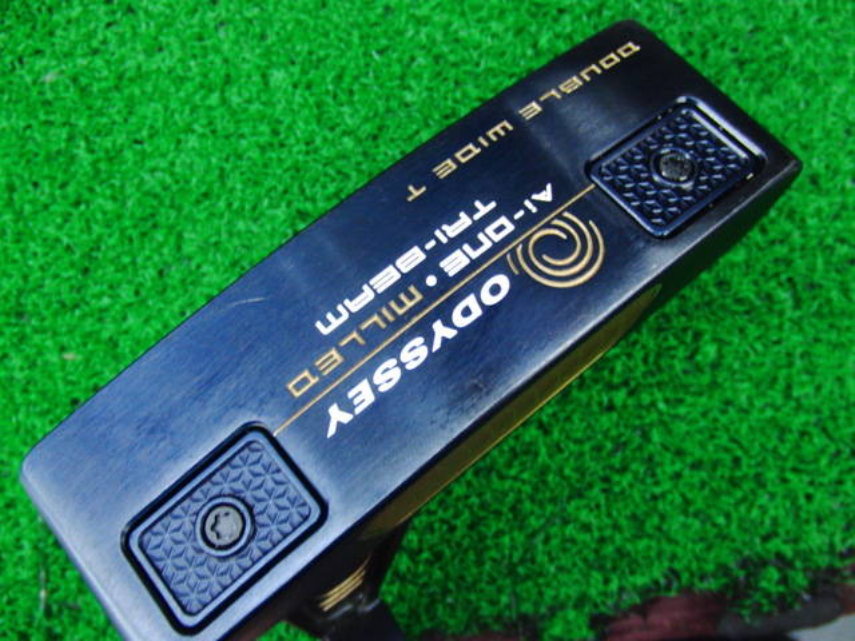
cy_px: 320
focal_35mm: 37
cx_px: 428
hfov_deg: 50.1
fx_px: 914
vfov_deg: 38.7
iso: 400
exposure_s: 1/25
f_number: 3.6
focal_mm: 6.42
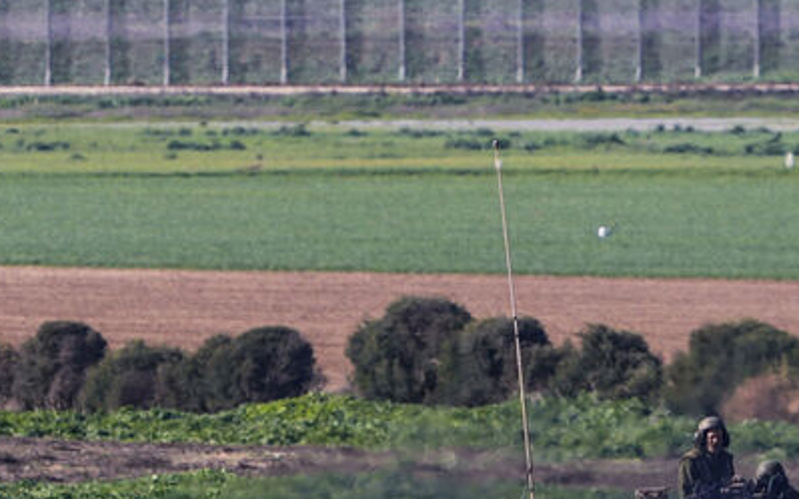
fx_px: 47428
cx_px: 487
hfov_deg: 1.0
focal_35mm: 2179
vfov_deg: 0.6
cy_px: 60
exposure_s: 1/640
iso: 100
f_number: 6.3
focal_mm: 474
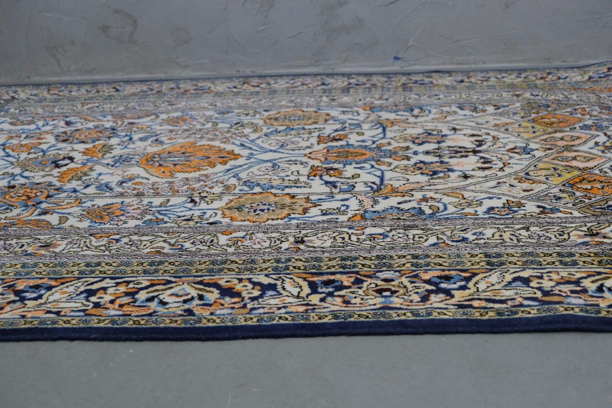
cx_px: 306
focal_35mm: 45
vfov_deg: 29.9
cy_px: 204
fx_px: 765
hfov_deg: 43.6
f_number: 3.6
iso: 500
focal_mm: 30.2
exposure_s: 1/45
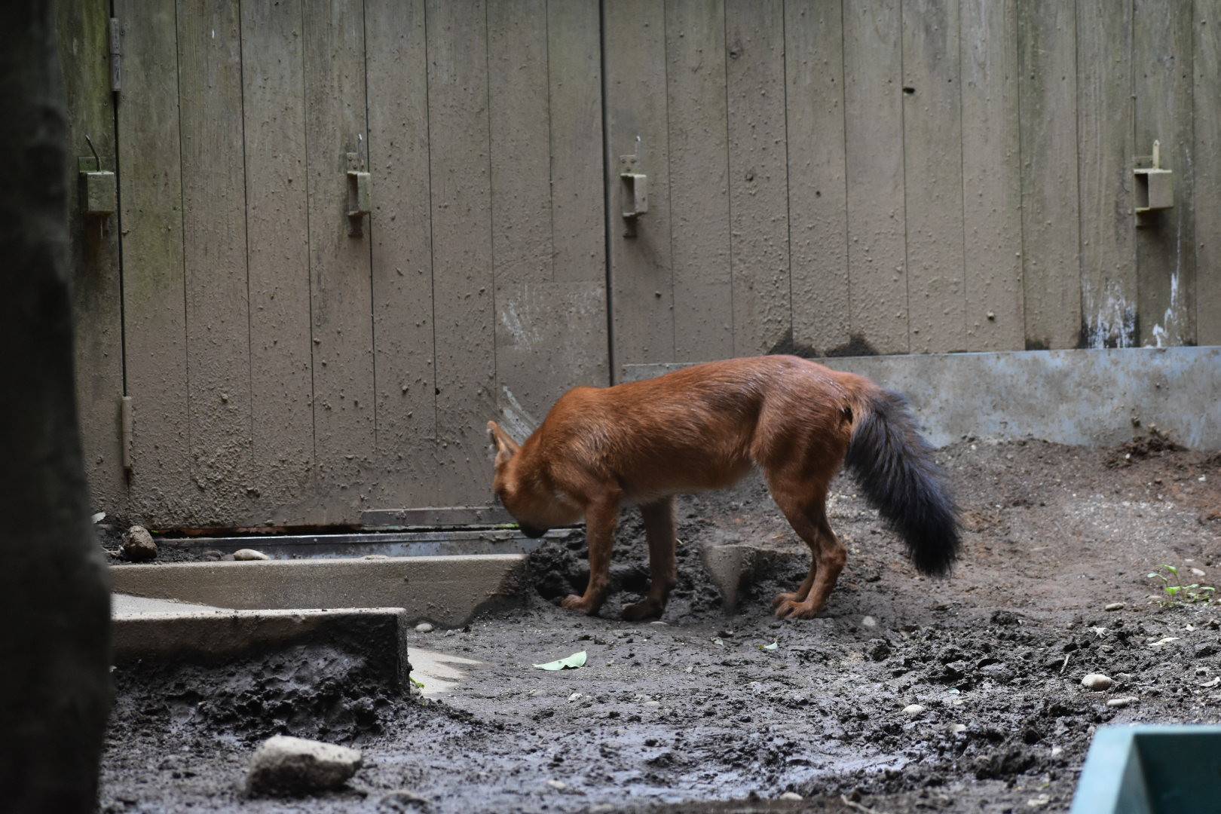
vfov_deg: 9.0
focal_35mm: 153
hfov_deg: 13.4
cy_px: 407
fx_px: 5189
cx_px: 610
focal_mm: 102
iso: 1400
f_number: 4.8
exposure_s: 1/500
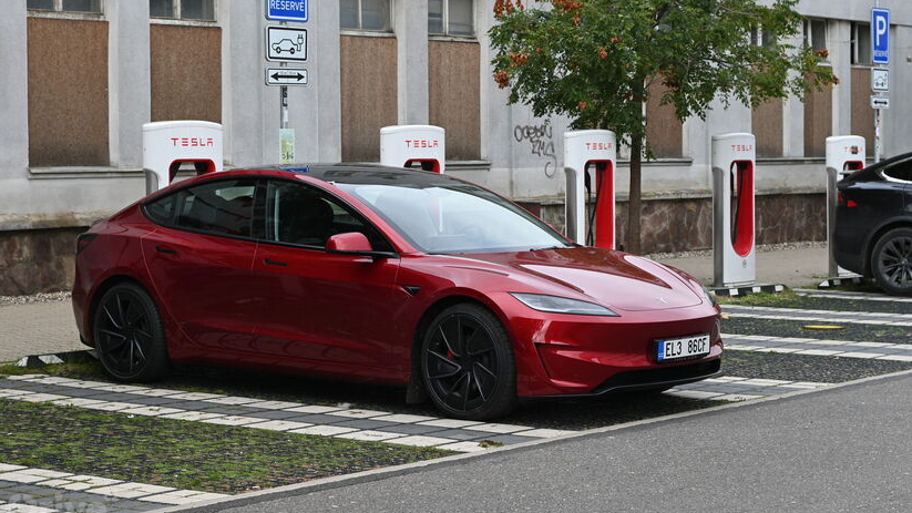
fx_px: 1910
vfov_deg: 15.3
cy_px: 229
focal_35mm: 79
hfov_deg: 26.8
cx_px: 454
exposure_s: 1/250
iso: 180
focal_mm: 50
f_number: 5.6
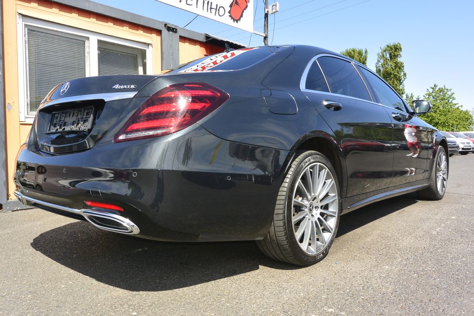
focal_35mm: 27
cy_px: 158
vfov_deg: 47.9
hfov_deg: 67.4
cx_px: 237
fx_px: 356
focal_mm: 10
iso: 160
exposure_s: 1/250
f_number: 7.1
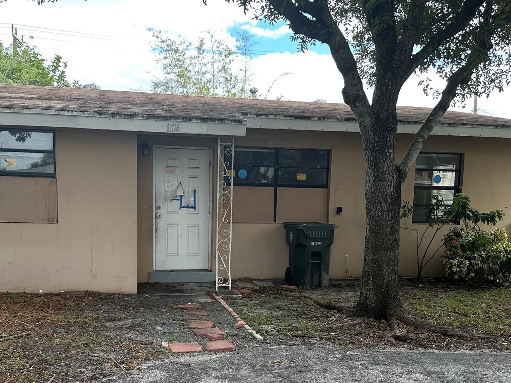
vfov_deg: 35.4
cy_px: 276
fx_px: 591
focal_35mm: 40
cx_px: 234
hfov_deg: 46.7
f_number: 1.78
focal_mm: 6.86
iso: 80
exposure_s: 1/619
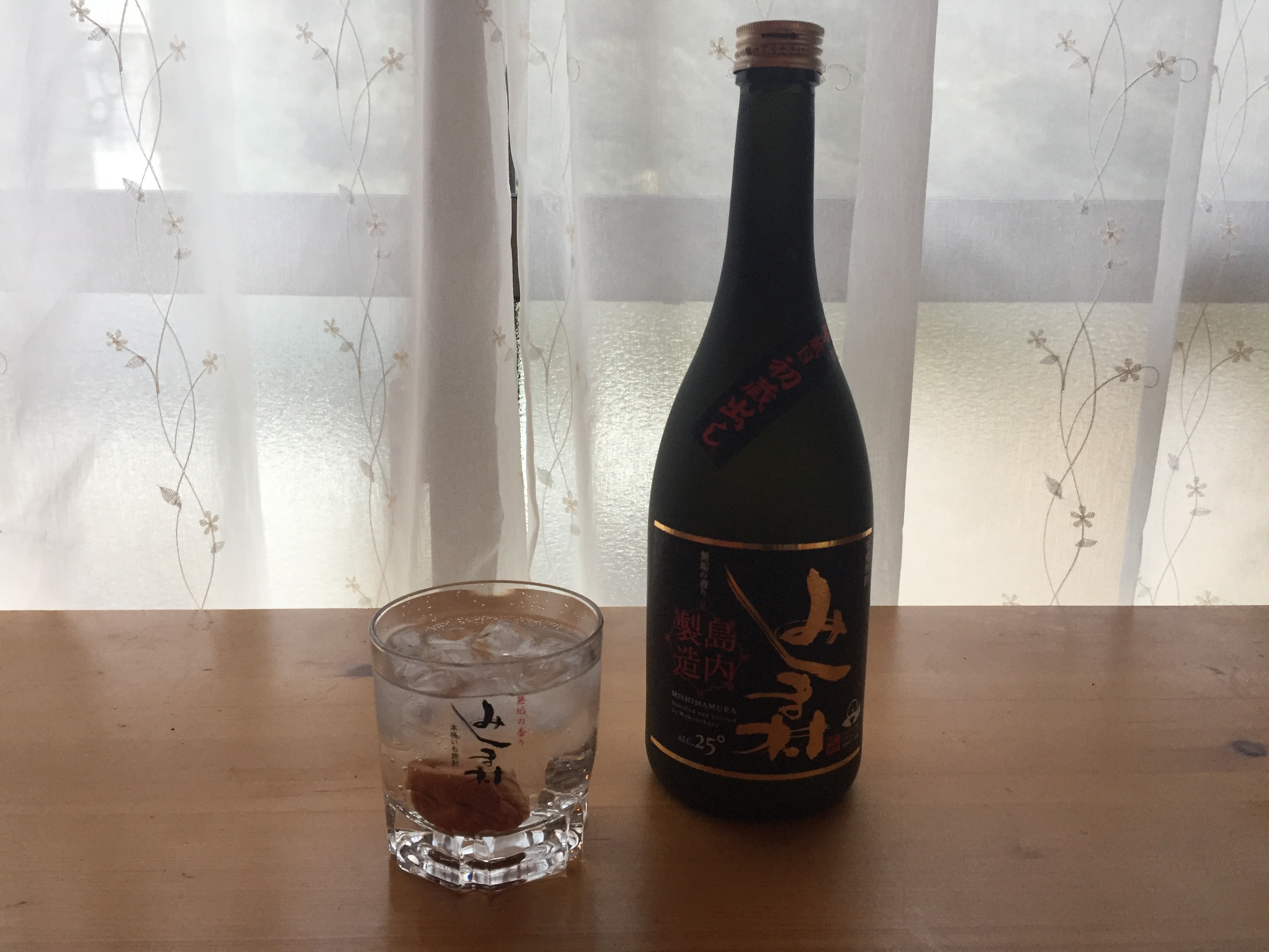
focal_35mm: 29
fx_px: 1063
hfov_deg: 61.7
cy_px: 476
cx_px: 634
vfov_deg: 48.2
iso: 100
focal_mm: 4.15
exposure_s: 1/30
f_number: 2.2
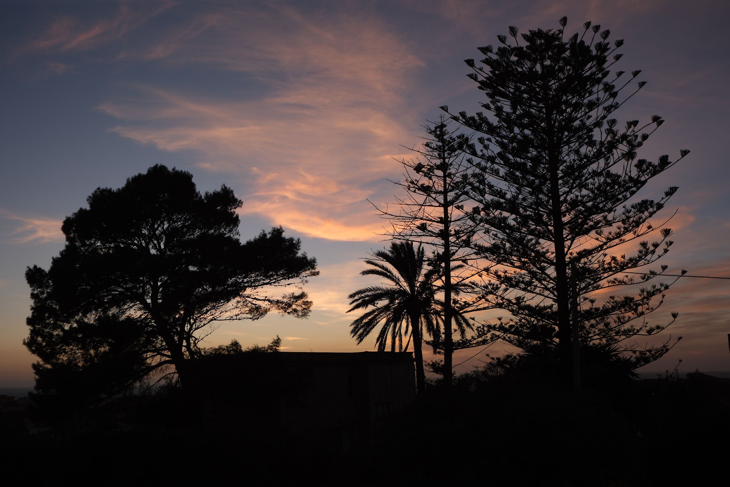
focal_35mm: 35
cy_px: 244
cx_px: 365
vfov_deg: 37.9
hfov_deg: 54.4
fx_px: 710
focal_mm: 23
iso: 125
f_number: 4.5
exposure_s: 1/250
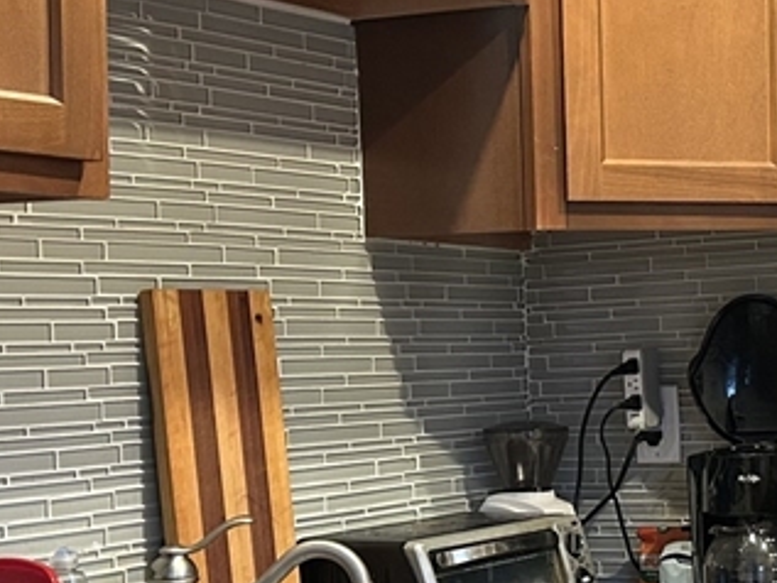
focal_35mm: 84
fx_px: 1886
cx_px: 804
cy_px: 387
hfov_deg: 22.3
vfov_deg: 17.5
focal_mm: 5.7
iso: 400
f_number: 1.5
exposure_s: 1/40
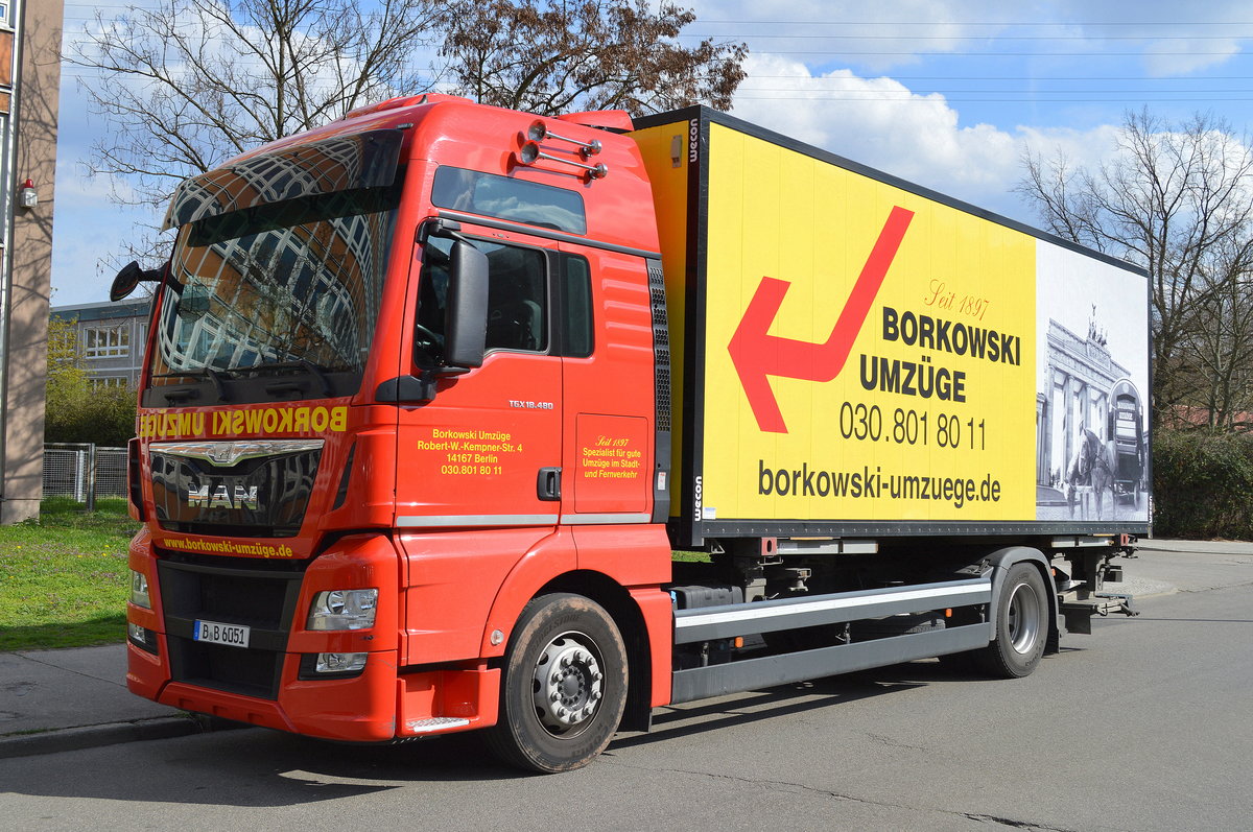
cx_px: 626
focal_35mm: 36
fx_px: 1251
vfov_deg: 36.8
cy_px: 416
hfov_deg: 53.2
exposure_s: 1/250
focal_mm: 24
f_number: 8
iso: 100
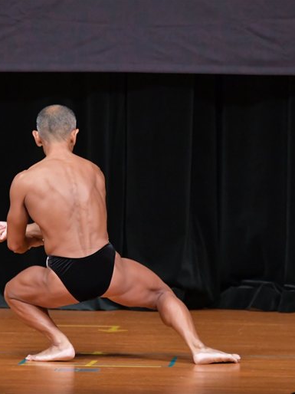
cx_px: 94
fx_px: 5686
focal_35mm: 500
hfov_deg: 3.0
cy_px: 197
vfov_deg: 4.0
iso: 5000
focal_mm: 230
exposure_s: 1/400
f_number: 5.6
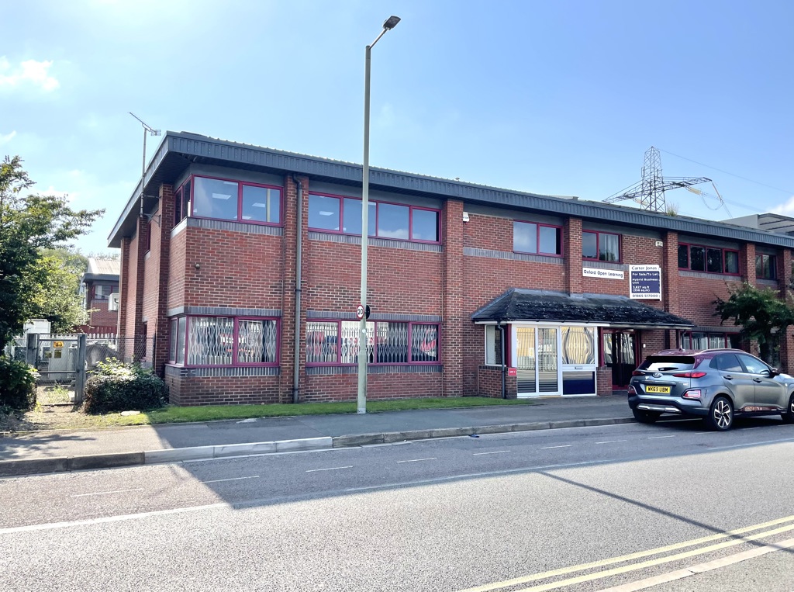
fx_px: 595
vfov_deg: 52.9
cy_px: 296
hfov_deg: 67.4
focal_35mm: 26
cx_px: 397
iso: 32
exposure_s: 1/5291
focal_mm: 4.2
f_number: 1.6
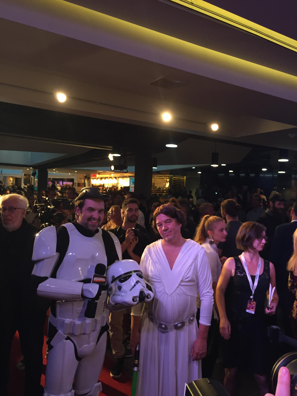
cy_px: 198
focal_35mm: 29
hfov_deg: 48.2
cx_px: 148
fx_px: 332
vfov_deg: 61.7
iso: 100
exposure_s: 1/30
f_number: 2.2
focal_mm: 4.15
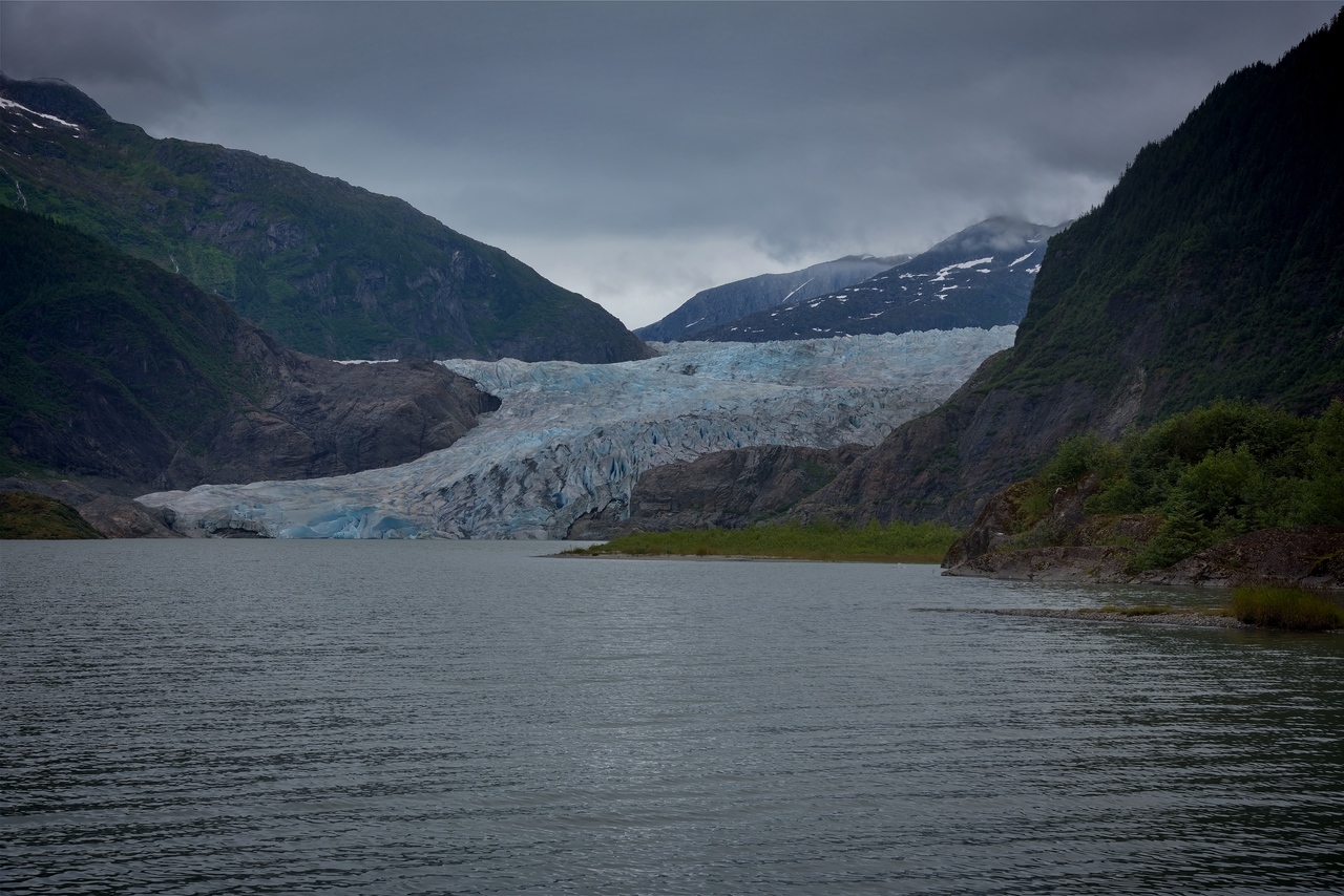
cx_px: 672
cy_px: 448
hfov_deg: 32.4
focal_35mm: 62
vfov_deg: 21.9
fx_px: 2315
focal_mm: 62
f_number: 9
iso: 100
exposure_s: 1/320
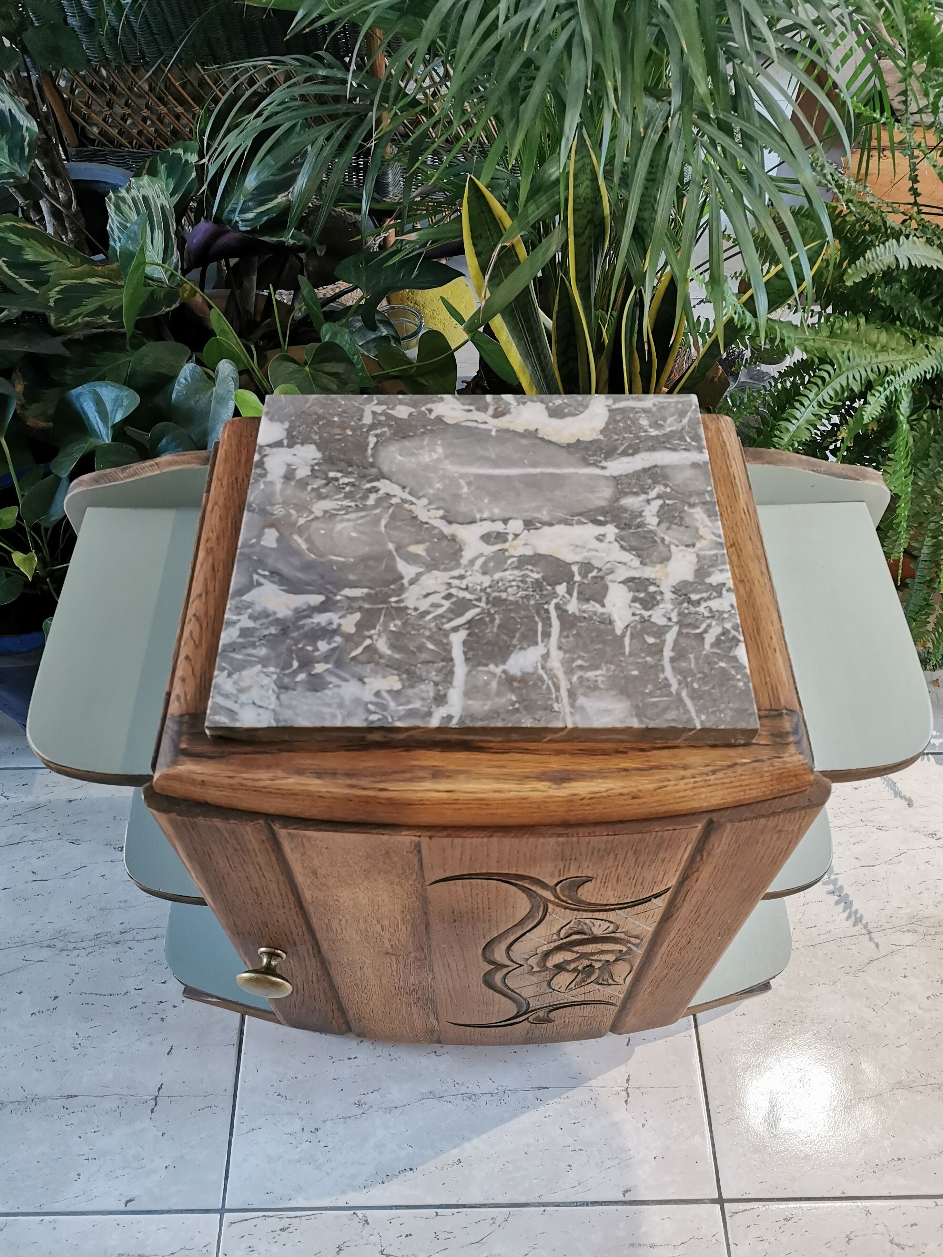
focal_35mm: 27
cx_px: 472
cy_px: 628
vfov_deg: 65.3
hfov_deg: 51.4
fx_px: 981
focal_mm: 5.56
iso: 320
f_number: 1.6
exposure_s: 1/50
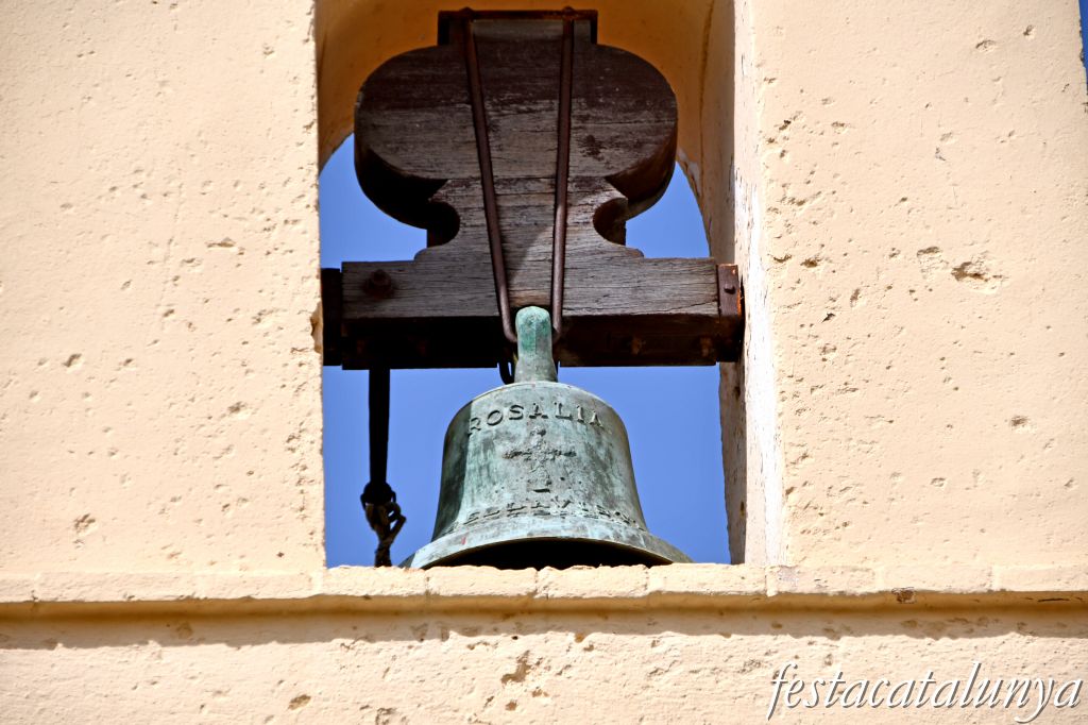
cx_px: 544
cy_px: 362
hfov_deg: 10.2
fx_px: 6103
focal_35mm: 202
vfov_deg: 6.8
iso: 100
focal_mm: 135
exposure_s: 1/640
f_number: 6.3
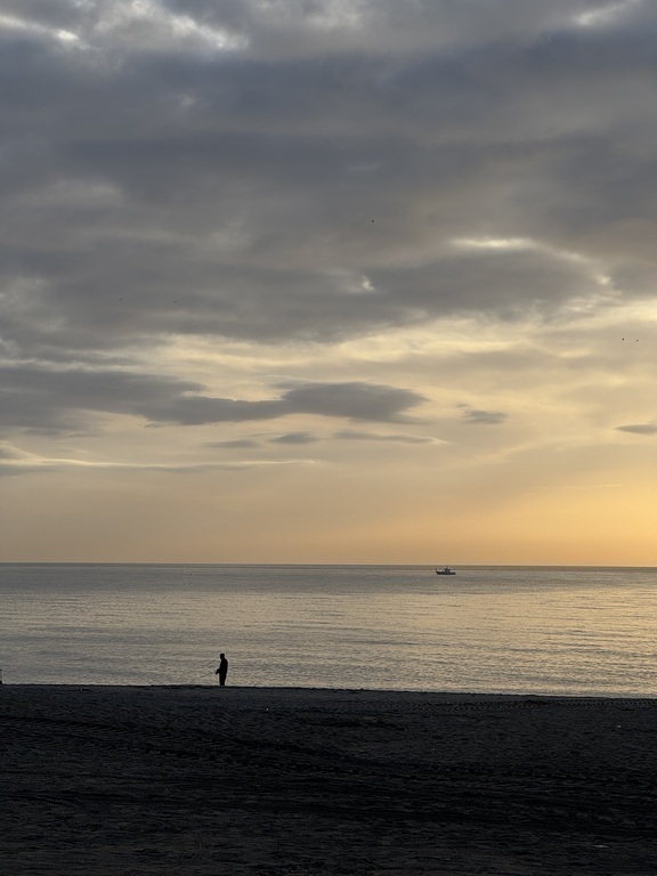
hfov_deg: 19.1
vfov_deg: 25.3
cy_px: 438
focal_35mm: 77
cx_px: 328
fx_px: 1949
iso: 25
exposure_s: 1/874
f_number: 2.8
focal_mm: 9
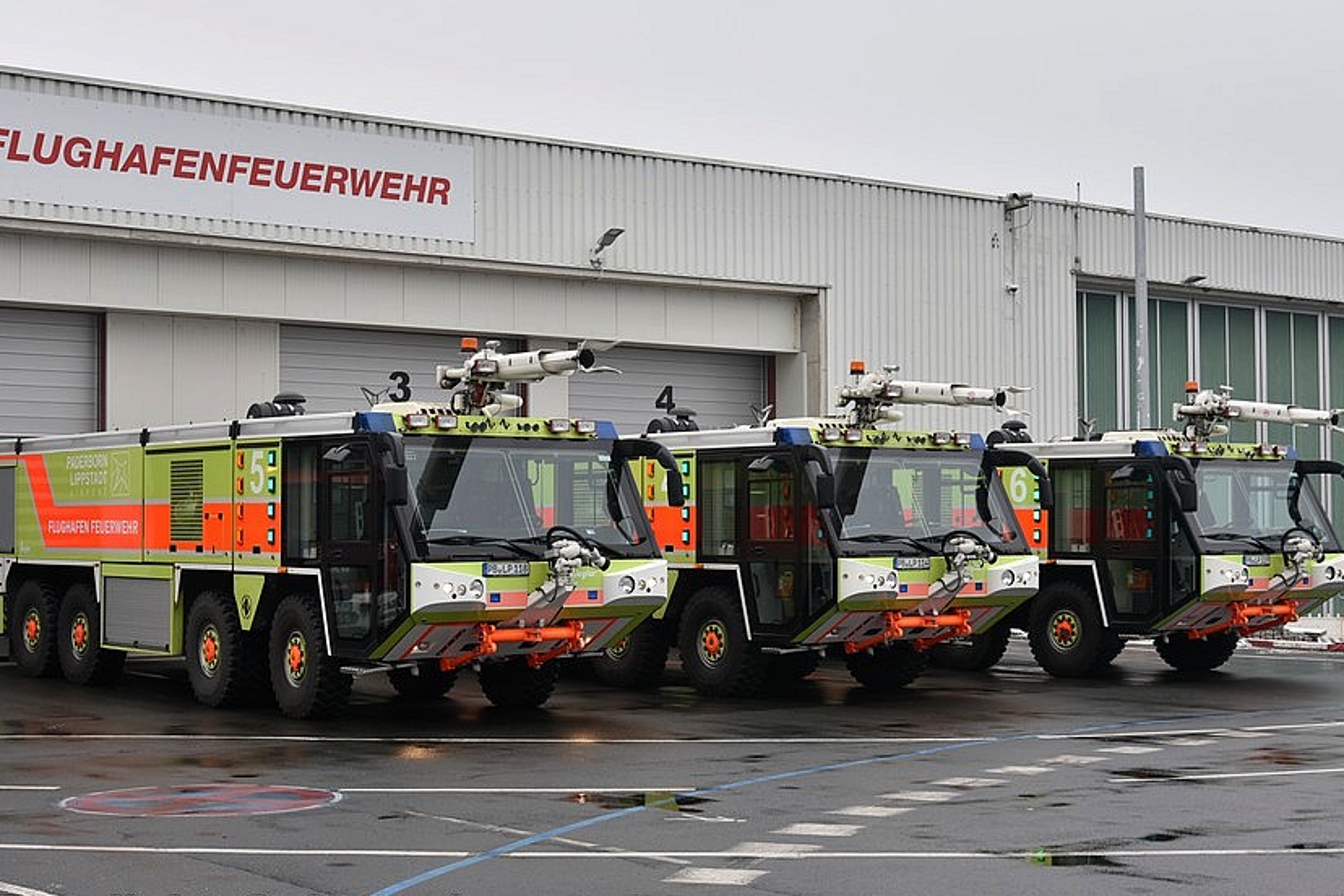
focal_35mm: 50
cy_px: 453
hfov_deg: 39.6
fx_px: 1867
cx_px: 667
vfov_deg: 27.0
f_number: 8
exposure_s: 1/250
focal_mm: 46
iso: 400
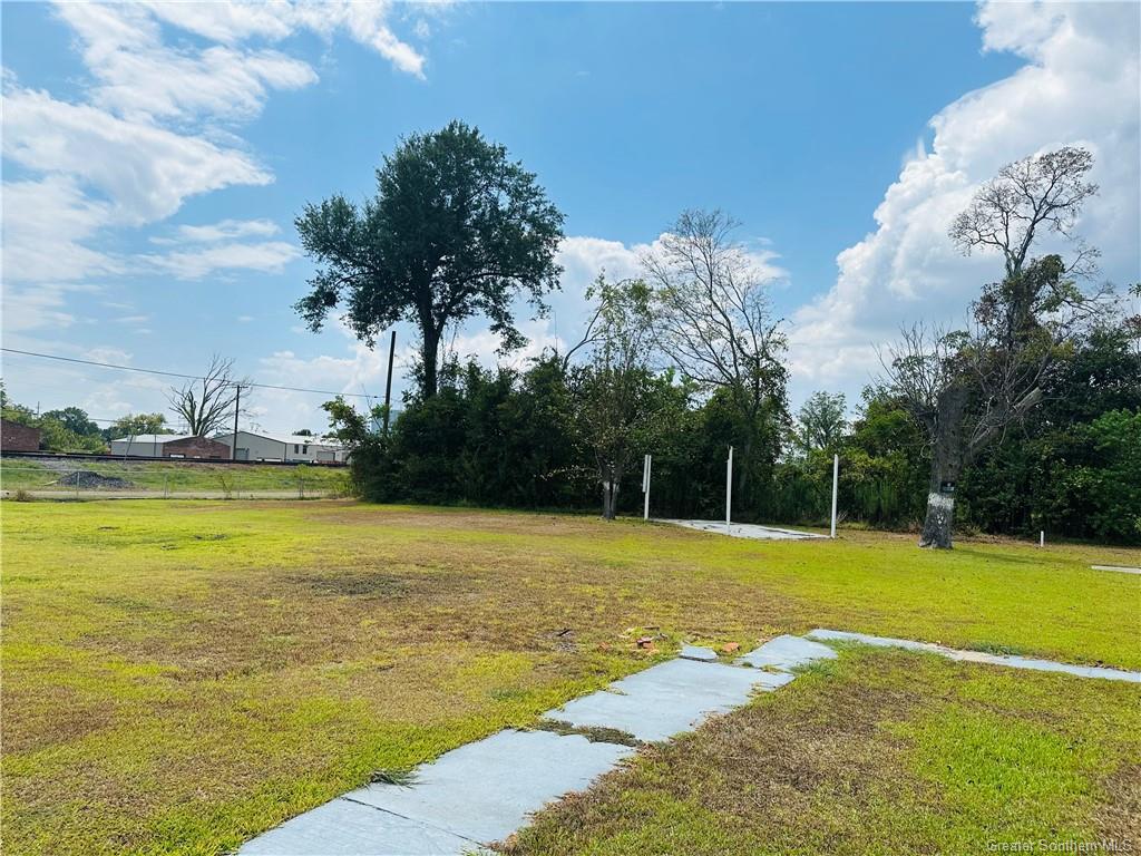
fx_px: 791
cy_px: 428
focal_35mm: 24
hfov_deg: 71.6
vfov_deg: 56.8
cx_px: 570
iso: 80
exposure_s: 1/8929
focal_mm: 6.86
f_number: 1.78
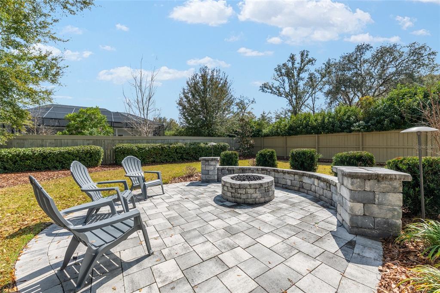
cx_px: 220
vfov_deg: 81.2
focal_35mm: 14
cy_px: 146
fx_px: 171
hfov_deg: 104.3
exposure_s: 1/800
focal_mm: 14
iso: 400
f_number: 7.1
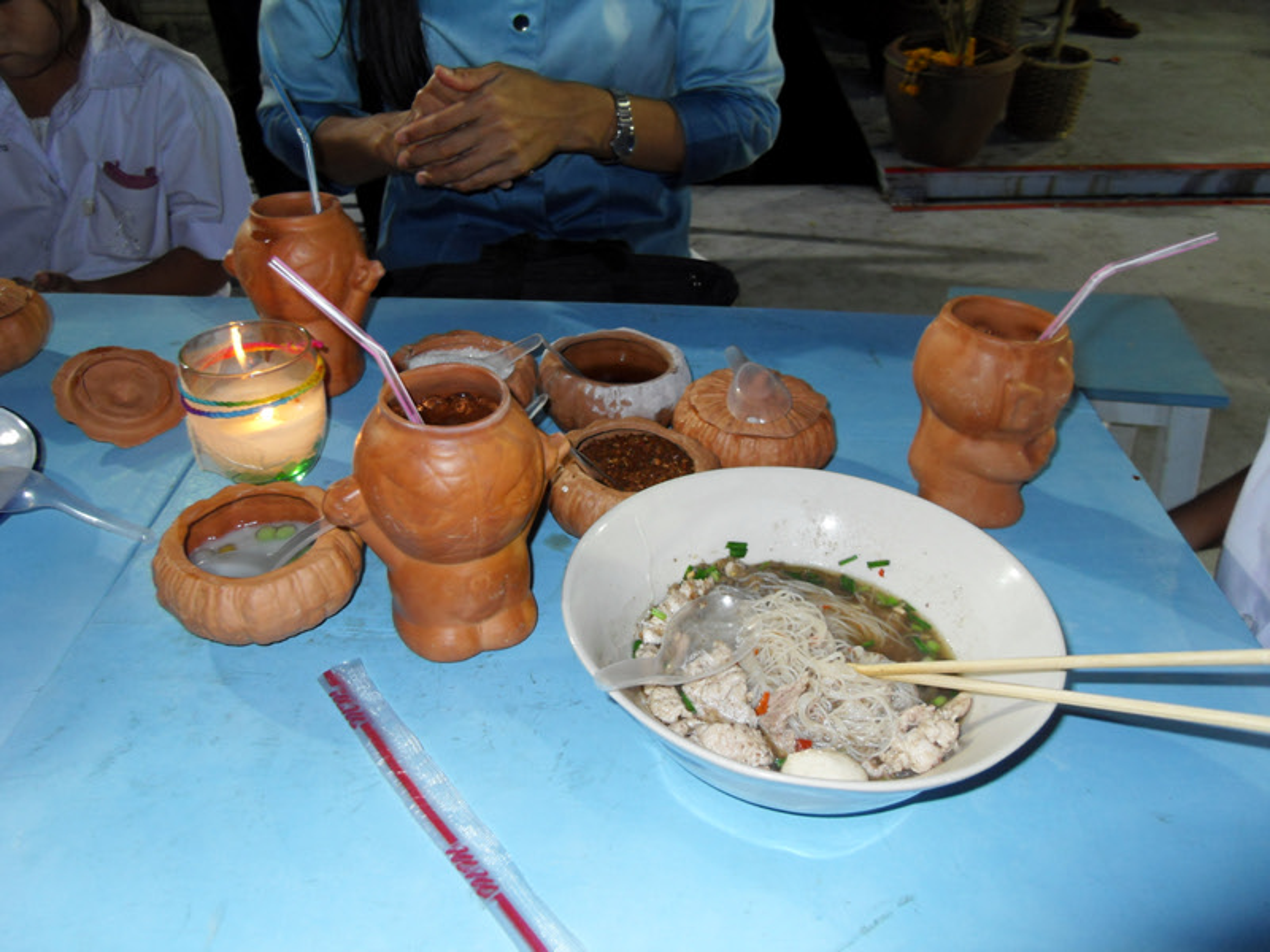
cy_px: 476
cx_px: 635
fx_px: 1027
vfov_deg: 49.7
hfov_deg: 63.4
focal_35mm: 28
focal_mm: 6
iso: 200
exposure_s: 1/45
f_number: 2.8
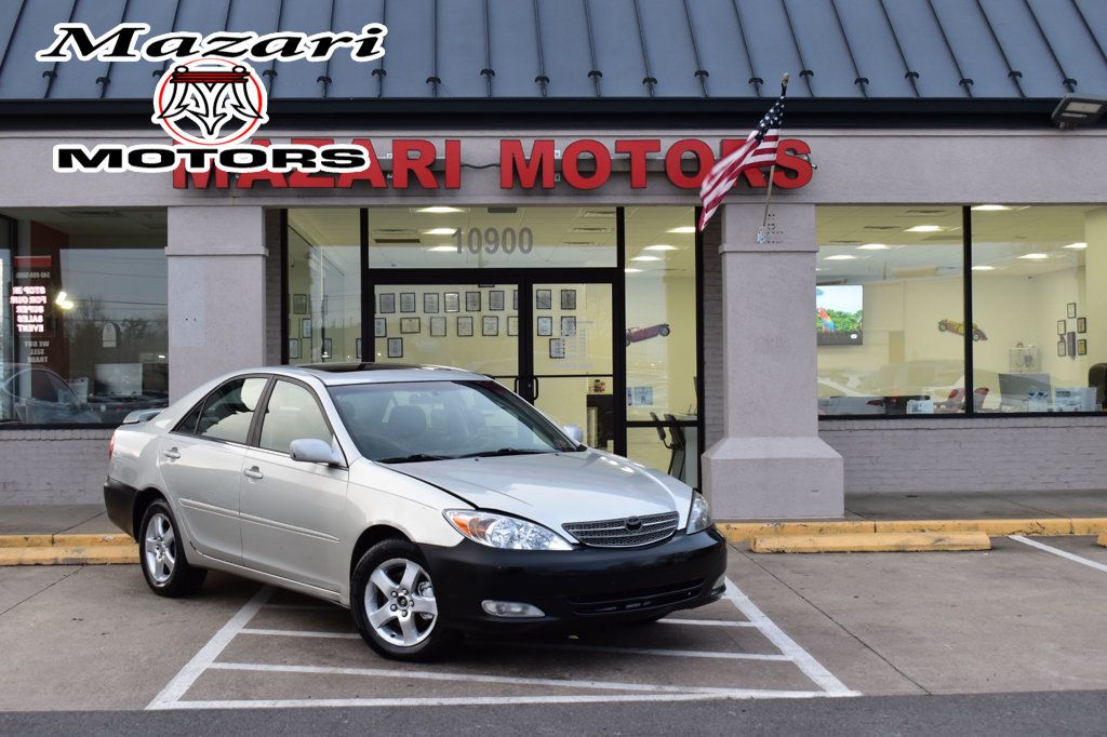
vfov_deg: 26.5
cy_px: 368
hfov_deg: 38.9
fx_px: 1568
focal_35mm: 51
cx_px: 554
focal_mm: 34
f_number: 7.1
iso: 400
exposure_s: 1/40
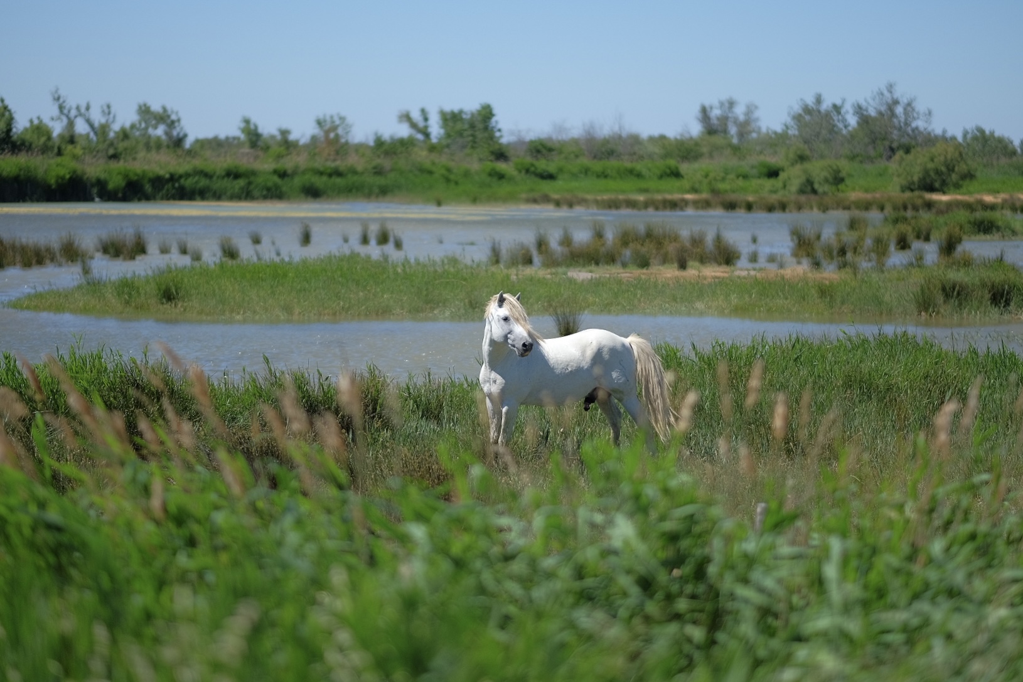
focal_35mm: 84
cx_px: 512
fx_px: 2387
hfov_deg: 24.2
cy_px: 341
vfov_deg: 16.3
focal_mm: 56
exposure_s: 1/16000
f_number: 1.2
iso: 200
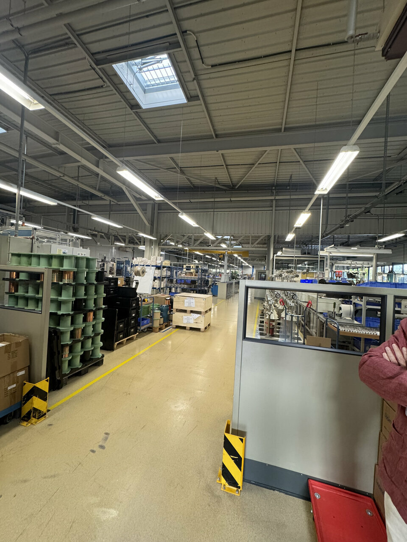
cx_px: 204
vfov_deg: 102.1
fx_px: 219
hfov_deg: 85.7
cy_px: 271
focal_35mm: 14
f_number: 2.2
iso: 320
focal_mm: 2.22
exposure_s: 1/100
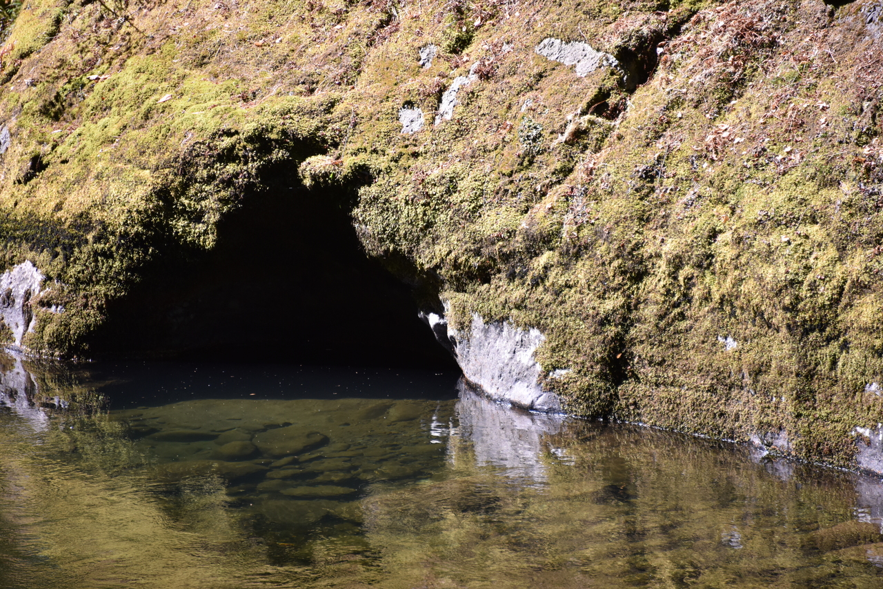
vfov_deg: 5.5
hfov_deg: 8.2
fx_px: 6133
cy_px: 294
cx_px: 442
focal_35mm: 250
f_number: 5.6
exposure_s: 1/500
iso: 450
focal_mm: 250
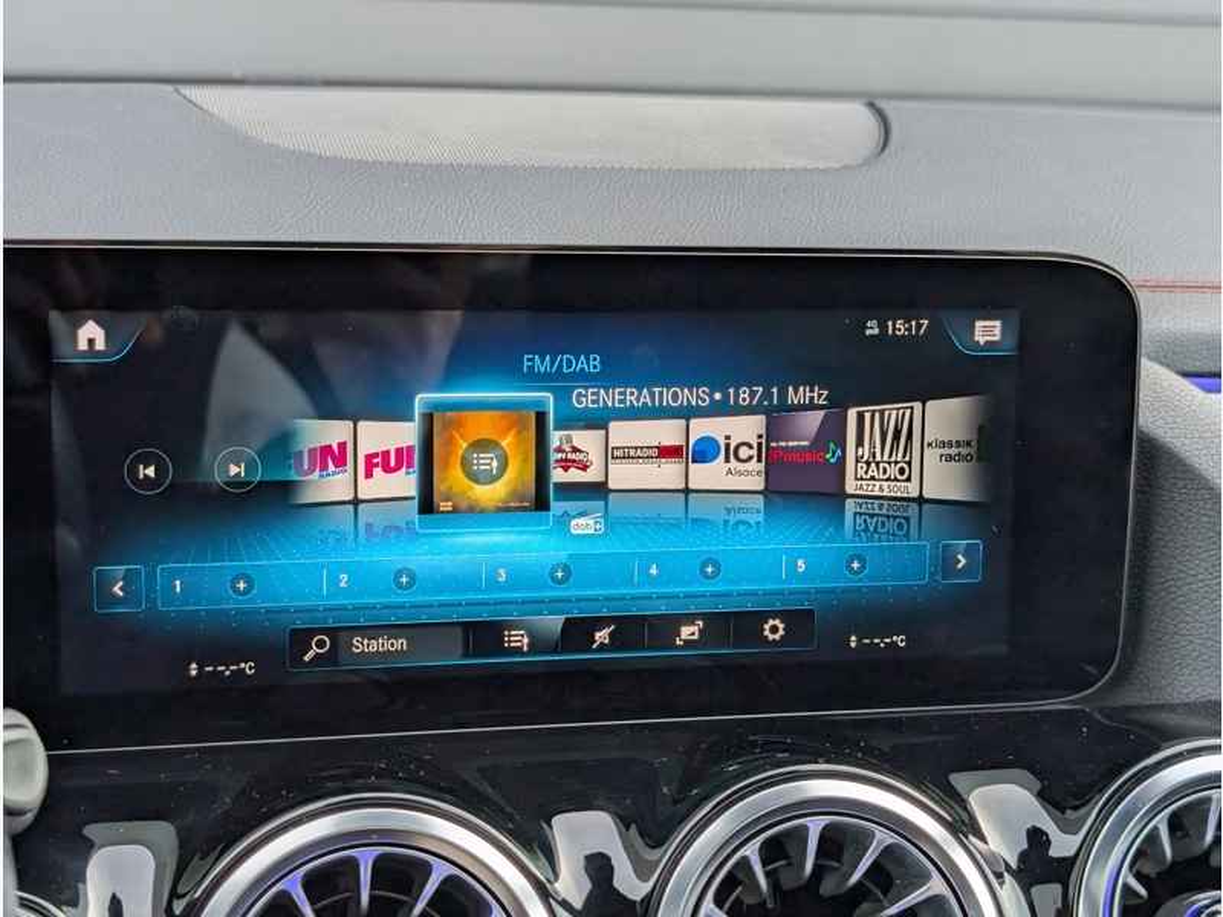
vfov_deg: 29.7
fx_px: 1731
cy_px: 458
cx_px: 612
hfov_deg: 38.9
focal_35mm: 49
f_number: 1.68
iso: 20
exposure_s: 1/60
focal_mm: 6.9
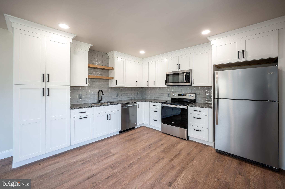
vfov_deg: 81.1
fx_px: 111
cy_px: 94
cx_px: 142
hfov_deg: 104.3
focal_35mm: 14
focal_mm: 14
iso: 100
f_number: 11
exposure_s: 1/1.67
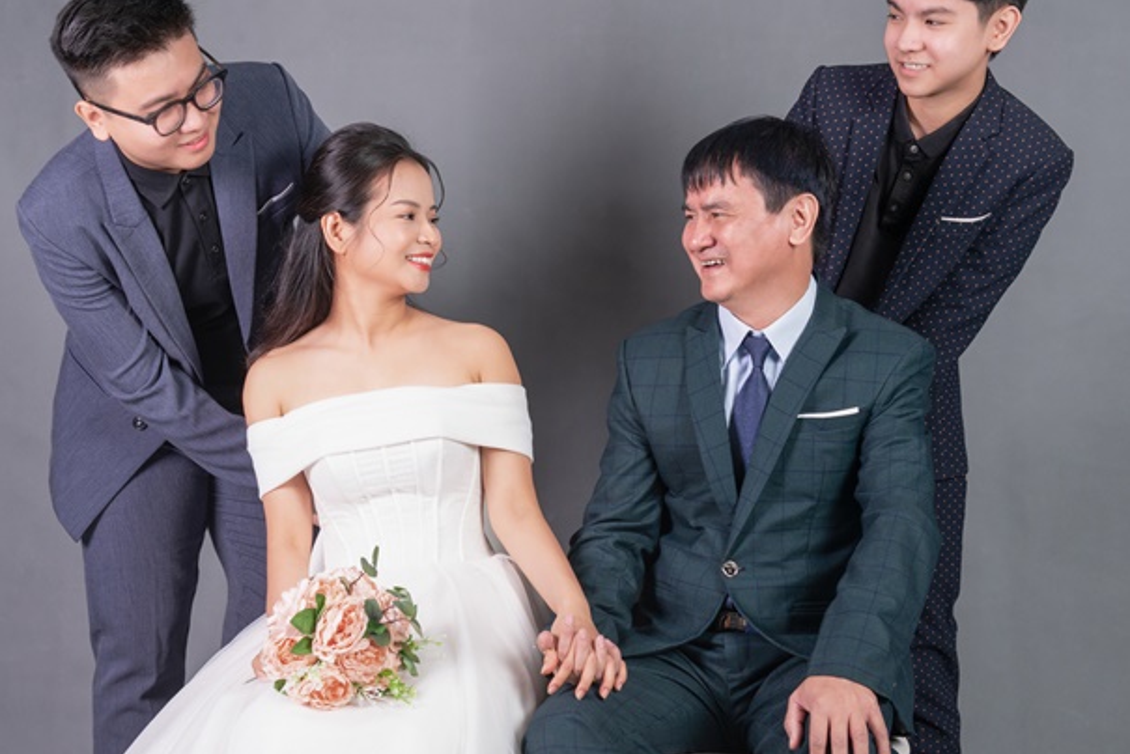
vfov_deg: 18.7
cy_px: 376
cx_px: 508
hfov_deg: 27.7
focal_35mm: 73
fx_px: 2292
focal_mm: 52
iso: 400
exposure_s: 1/160
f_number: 8
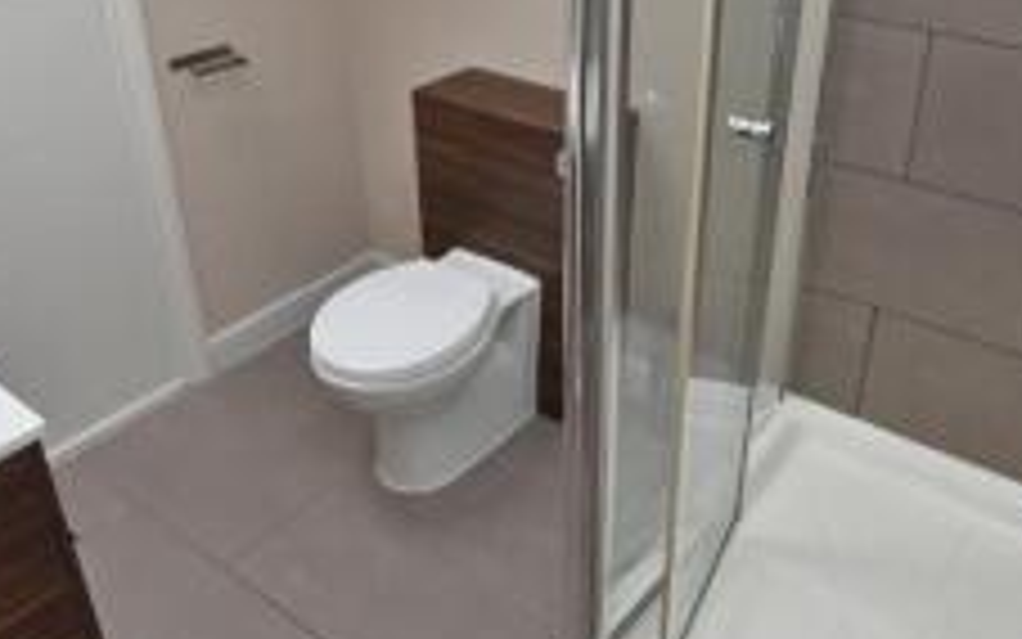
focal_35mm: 32
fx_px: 892
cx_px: 576
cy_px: 191
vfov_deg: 38.8
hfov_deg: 59.4
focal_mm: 10
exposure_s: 1/200
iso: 800
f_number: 4.5
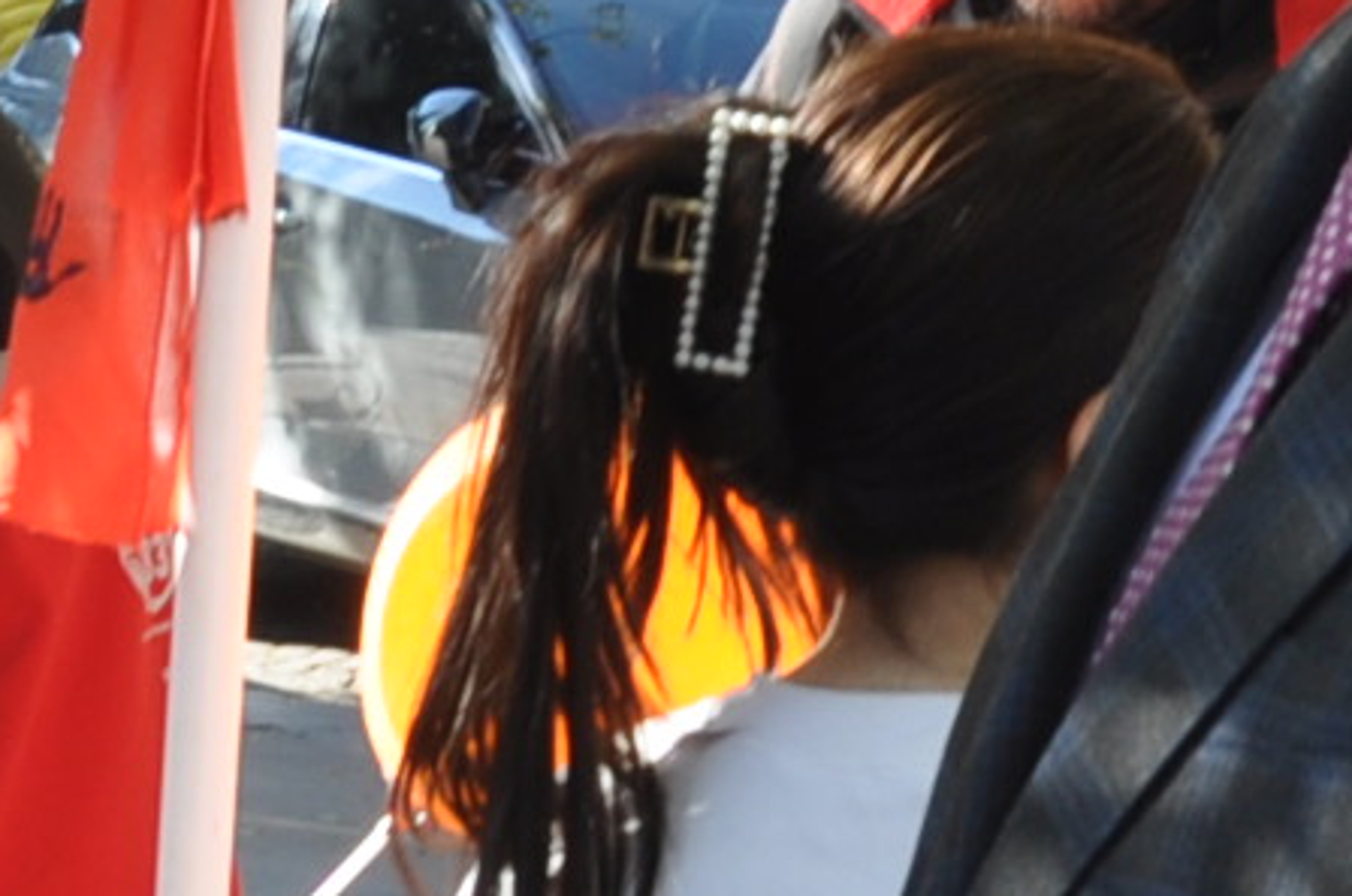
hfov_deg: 10.5
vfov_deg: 7.0
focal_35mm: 194
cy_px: 679
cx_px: -196
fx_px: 7273
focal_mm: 18
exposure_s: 1/80
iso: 200
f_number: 9
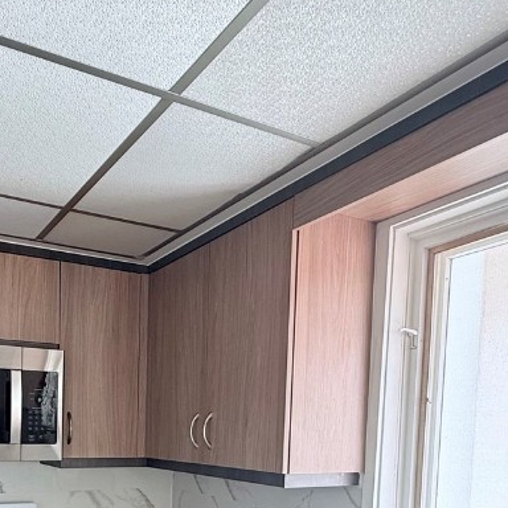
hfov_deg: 48.1
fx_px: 548
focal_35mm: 33
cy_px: 468
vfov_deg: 44.7
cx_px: 136
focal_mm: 2.22
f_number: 2.2
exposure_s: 1/99
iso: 125
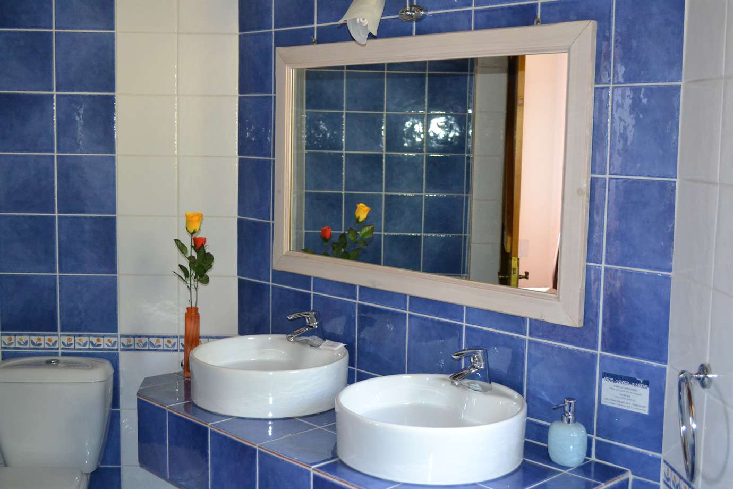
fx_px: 886
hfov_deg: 45.0
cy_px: 244
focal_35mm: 44
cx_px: 366
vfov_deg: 30.8
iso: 2200
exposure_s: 1/60
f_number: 4.5
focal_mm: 29
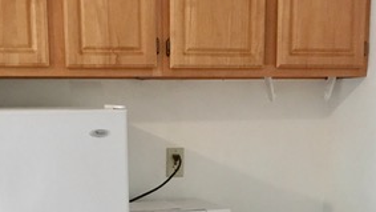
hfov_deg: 30.5
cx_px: 154
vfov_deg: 16.7
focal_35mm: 69
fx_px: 688
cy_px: 256
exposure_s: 1/5
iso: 100
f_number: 1.8
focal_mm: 3.99
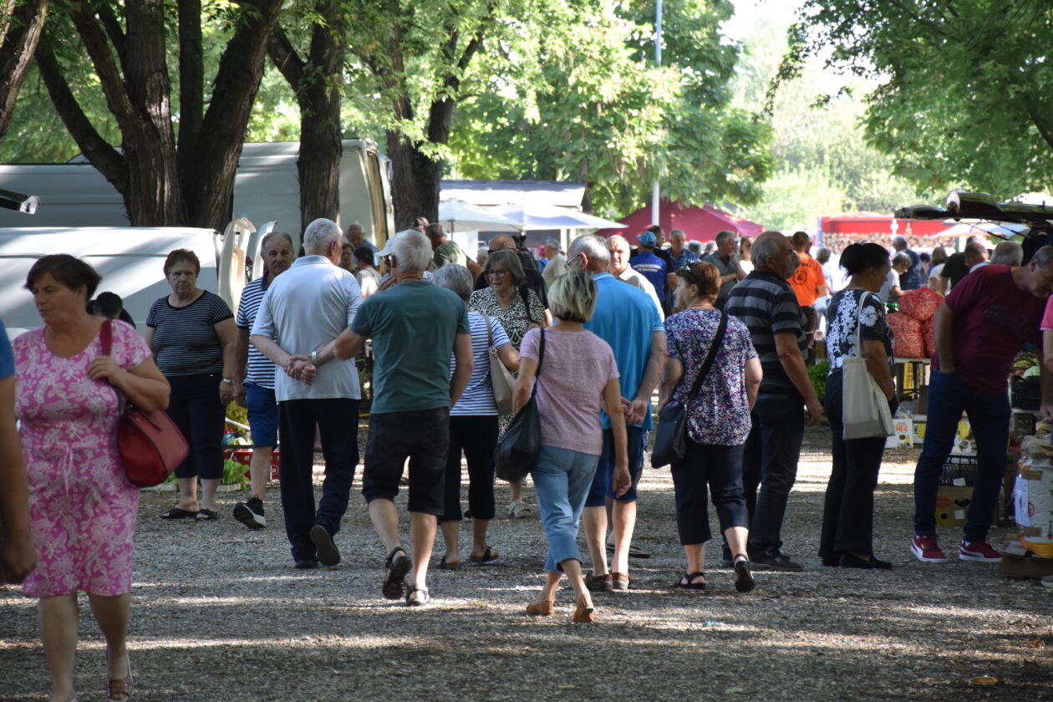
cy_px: 351
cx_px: 526
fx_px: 5089
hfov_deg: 11.8
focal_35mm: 174
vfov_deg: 7.9
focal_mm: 116
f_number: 5.6
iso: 800
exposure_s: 1/160
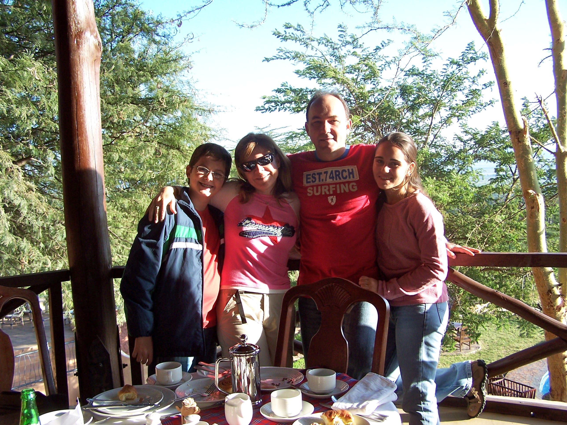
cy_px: 212
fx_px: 622
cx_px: 284
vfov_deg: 37.7
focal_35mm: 38
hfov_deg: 49.0
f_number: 2.8
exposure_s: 1/250
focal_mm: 6.3
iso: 80
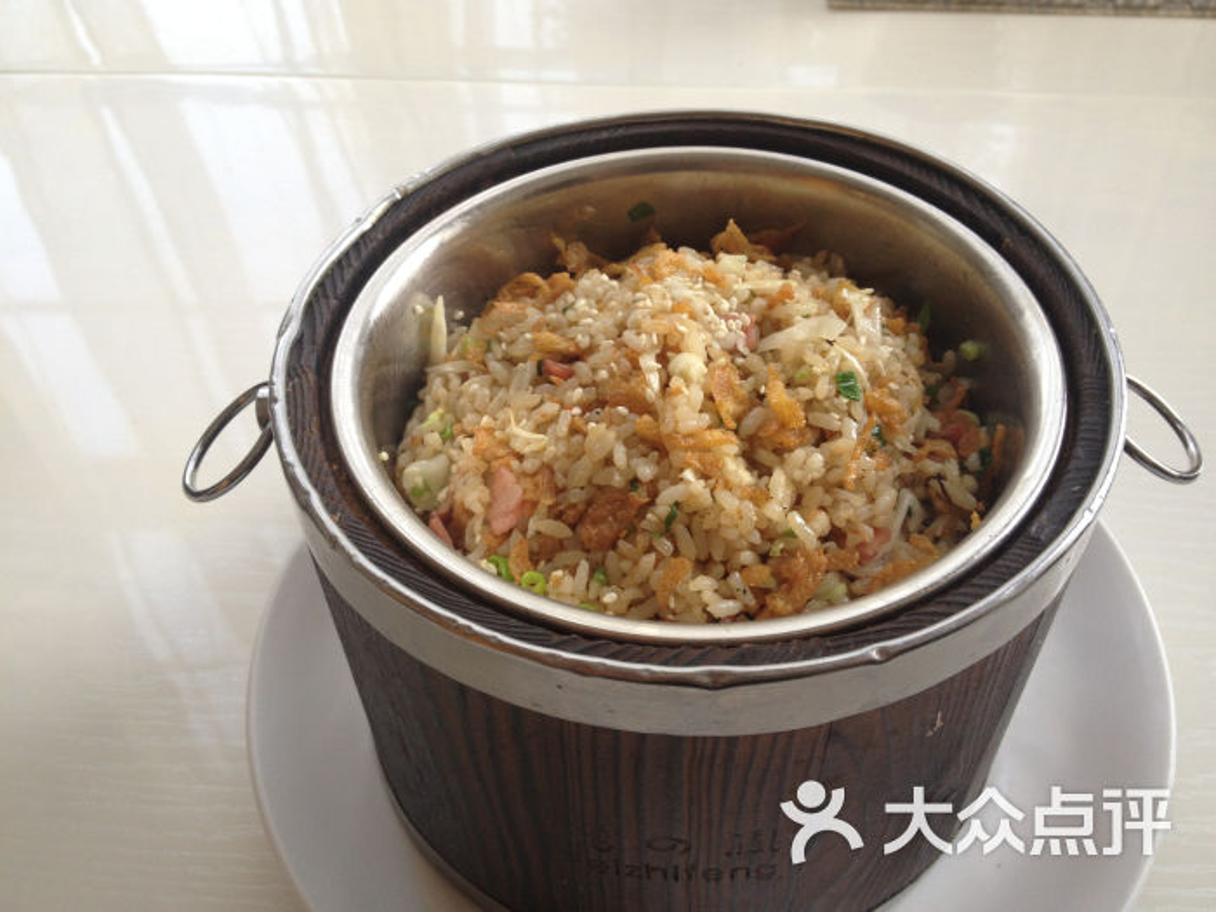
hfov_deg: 52.6
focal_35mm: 35
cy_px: 456
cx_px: 608
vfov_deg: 40.7
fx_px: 1229
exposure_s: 1/60
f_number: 2.4
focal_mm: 4.28
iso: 64
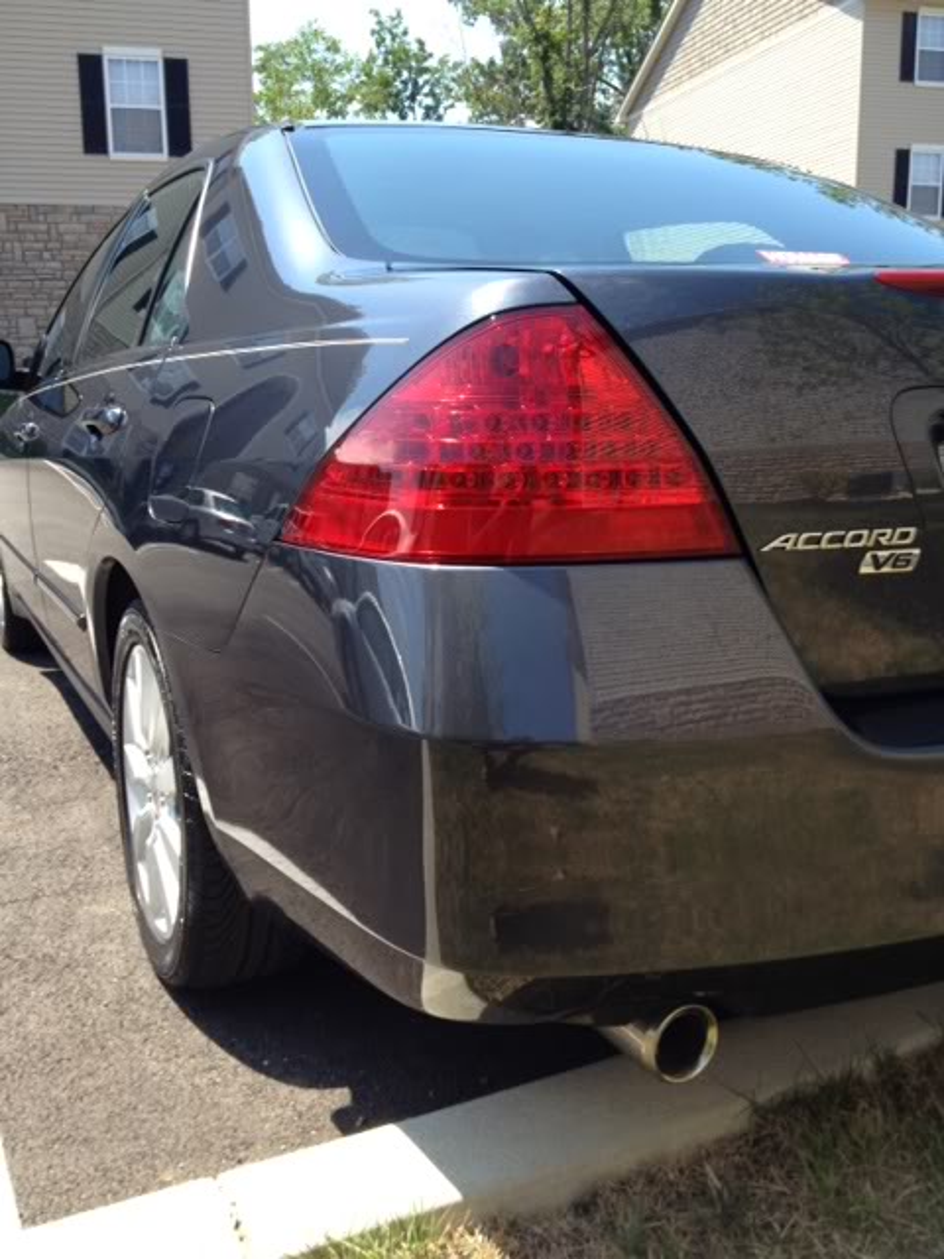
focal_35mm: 35
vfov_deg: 52.6
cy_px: 630
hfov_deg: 40.7
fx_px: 1273
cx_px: 472
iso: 64
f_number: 2.4
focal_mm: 4.3
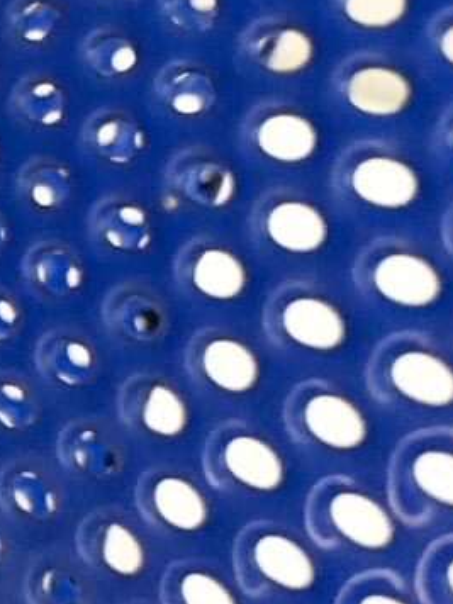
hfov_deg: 8.7
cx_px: -385
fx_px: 2862
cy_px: 526
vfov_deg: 12.0
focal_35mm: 164
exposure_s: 1/33
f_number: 2.2
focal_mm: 4.15
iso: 125
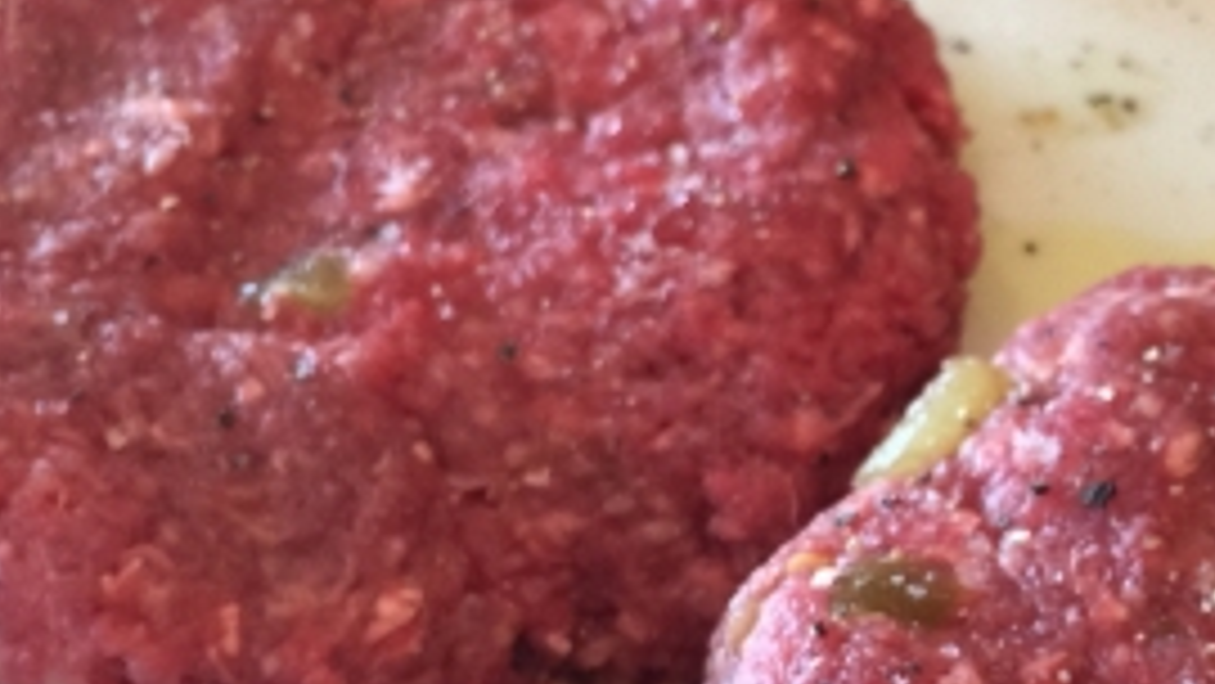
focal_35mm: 75
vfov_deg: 16.1
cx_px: 1143
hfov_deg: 27.0
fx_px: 2417
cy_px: 482
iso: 50
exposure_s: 1/30
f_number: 2.2
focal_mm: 4.15
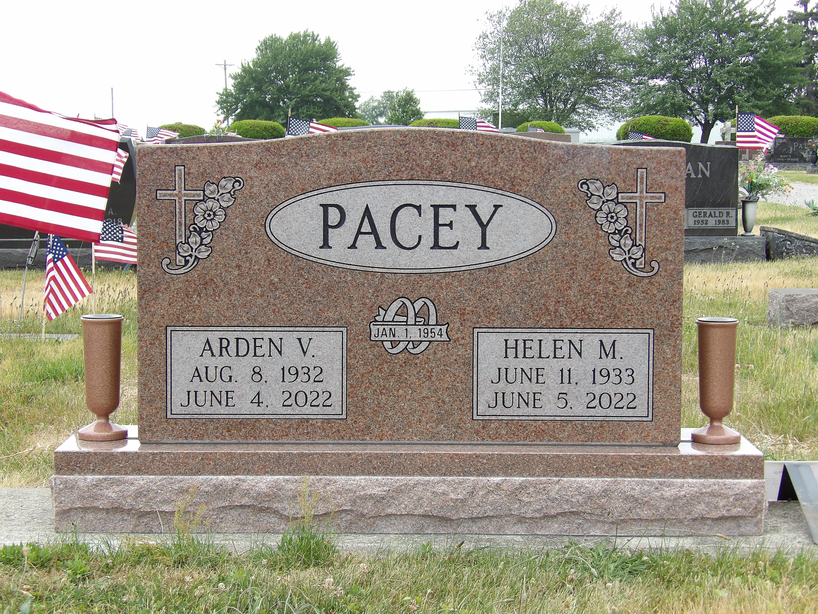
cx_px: 409
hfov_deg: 27.0
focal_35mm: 72
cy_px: 307
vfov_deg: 20.4
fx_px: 1701
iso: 100
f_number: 3.6
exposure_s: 1/224
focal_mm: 13
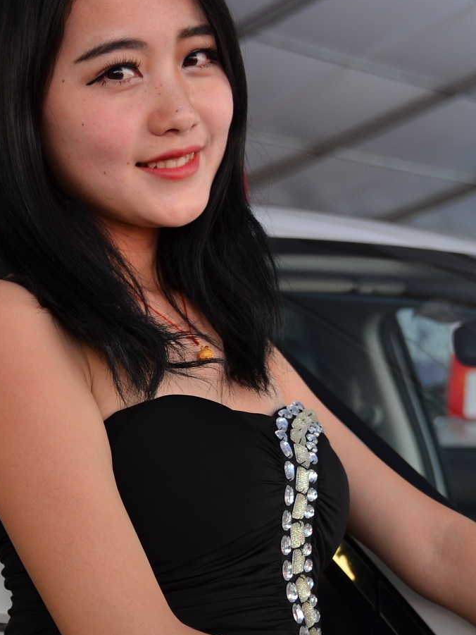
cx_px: 147
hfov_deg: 17.3
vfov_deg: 23.0
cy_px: 342
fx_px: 1559
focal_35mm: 85
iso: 320
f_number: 2.8
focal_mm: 27
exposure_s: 1/320
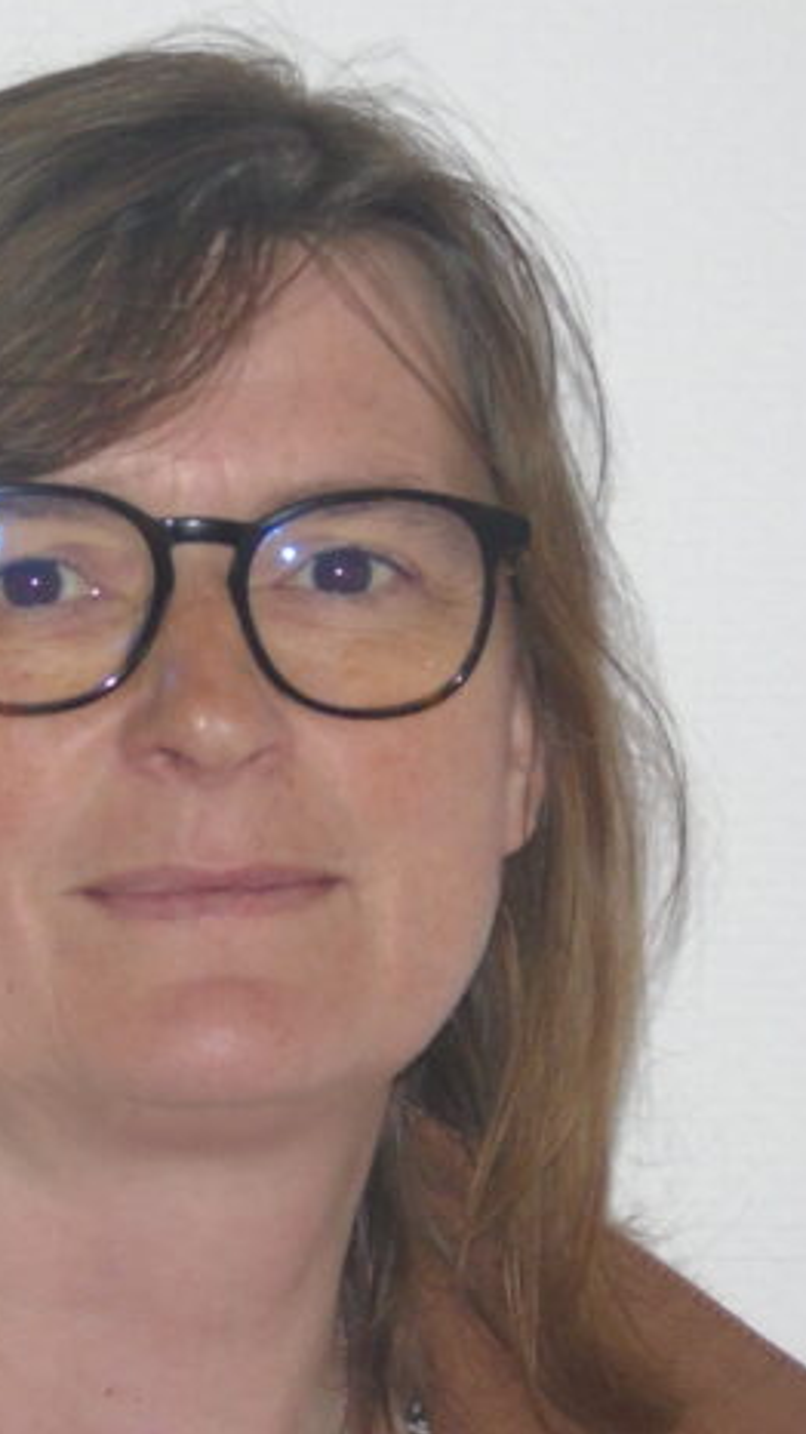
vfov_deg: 6.5
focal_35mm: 334
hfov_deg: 3.6
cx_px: 28
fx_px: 12695
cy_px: 797
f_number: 5
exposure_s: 1/60
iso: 400
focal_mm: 33
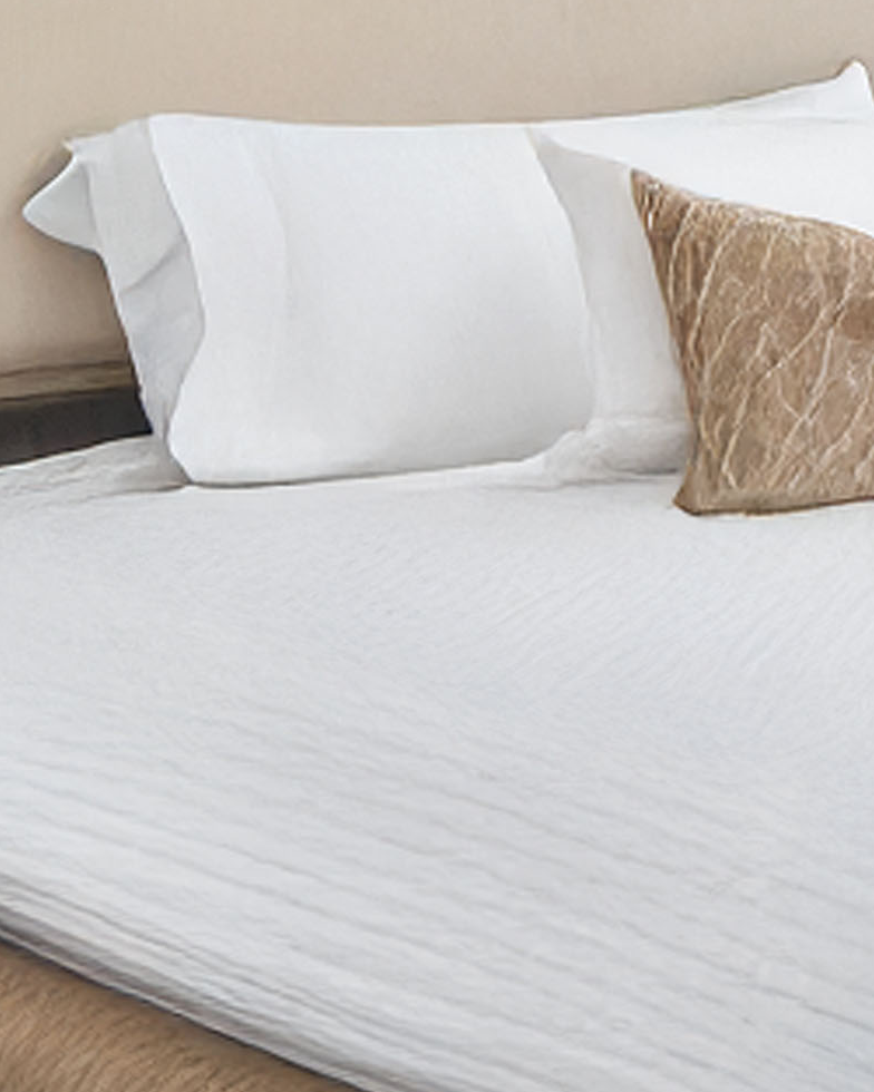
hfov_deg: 11.4
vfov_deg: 22.6
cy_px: -28
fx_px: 2619
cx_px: 2593
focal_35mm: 81
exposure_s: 1/3
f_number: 13
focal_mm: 14
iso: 320
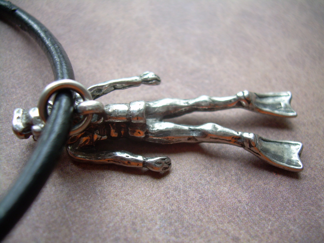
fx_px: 356
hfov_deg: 49.0
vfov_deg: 37.7
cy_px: 122
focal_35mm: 38
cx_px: 162
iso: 50
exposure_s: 1/30
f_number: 2.8
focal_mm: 6.3
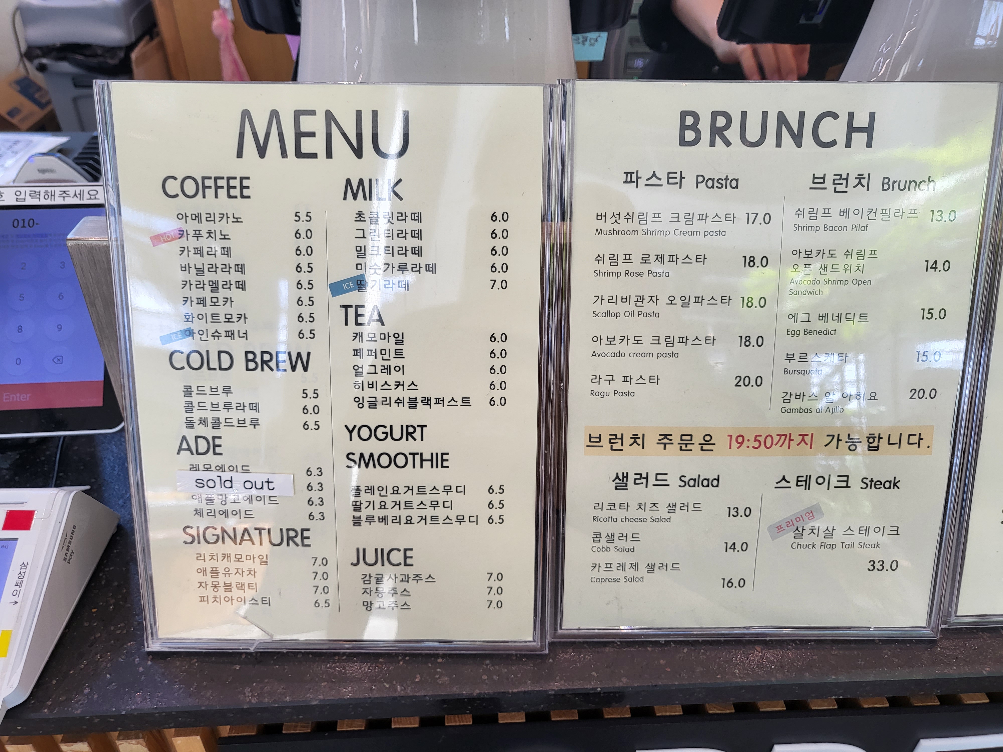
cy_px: 376
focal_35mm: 26
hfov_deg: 67.3
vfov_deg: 53.1
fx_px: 753
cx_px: 502
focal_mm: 4.25
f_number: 1.8
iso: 80
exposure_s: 1/120
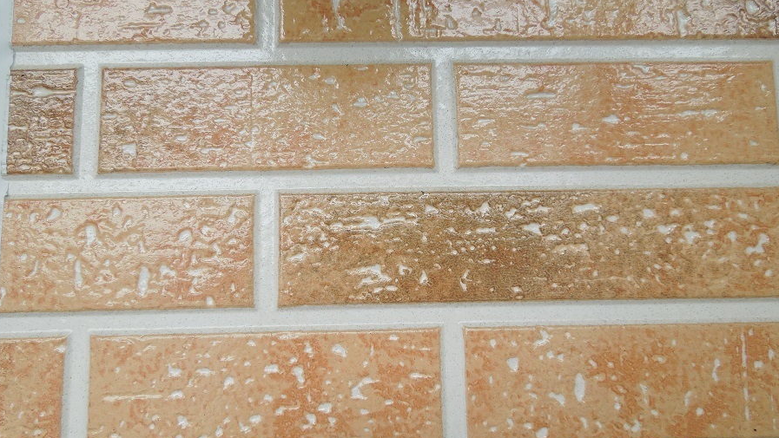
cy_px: 216
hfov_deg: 67.9
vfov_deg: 41.5
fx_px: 578
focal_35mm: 28
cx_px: 387
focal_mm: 4.5
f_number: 3.3
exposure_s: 1/125
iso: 100
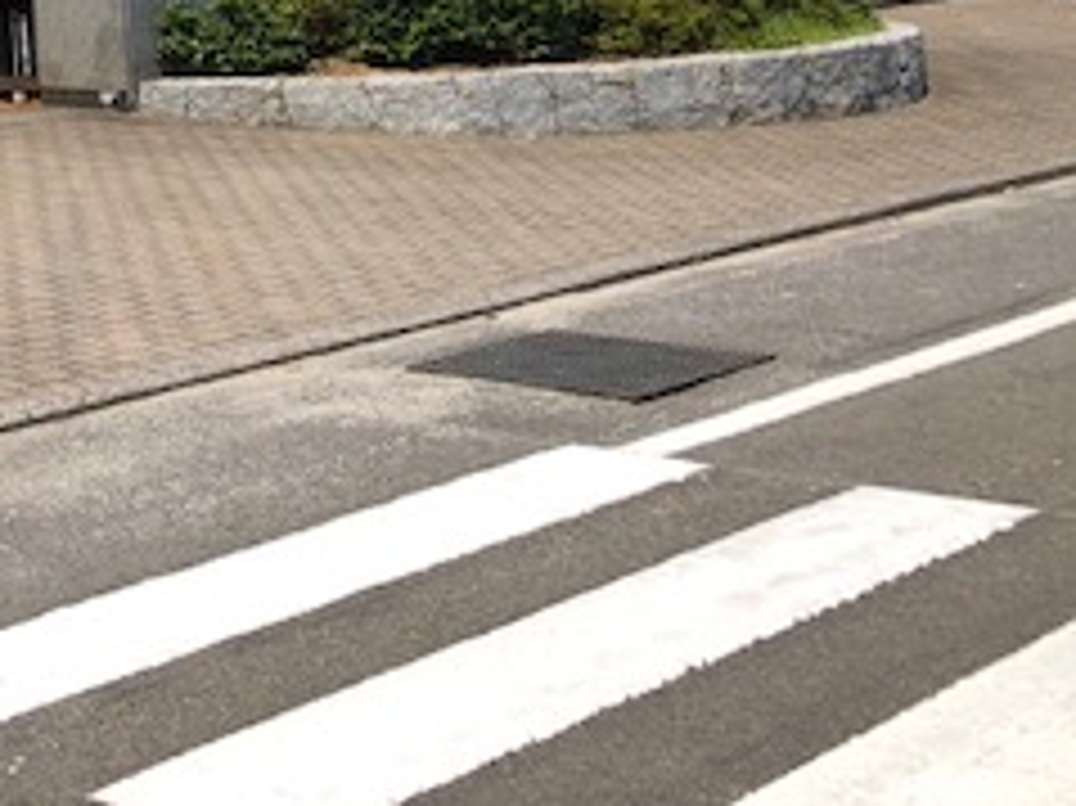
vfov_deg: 18.2
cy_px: -266
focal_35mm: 75
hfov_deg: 24.3
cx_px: -104
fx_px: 2330
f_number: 1.8
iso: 20
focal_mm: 3.99
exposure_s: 1/1845
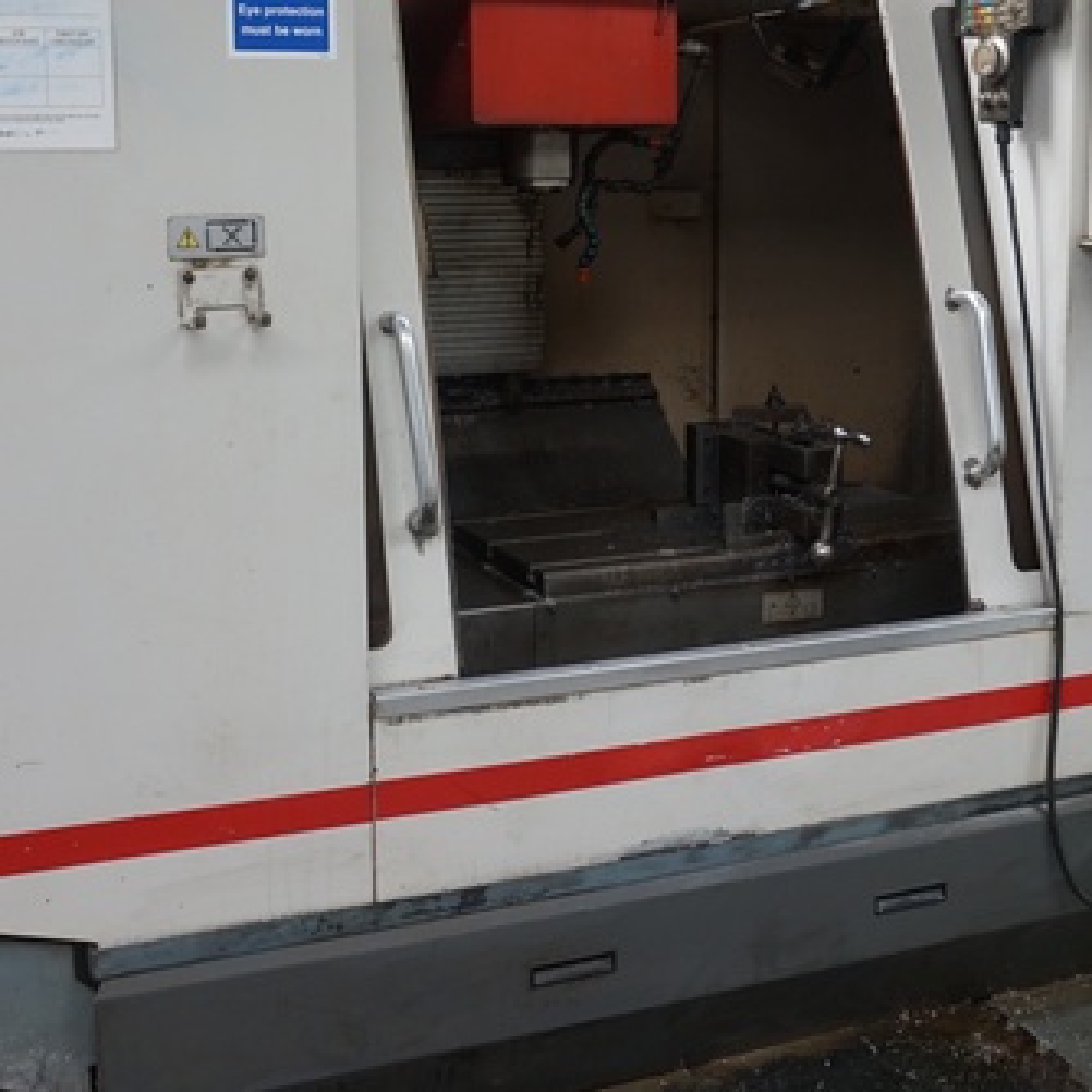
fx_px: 1570
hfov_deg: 38.3
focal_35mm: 44
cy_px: 386
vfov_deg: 38.0
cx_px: 499
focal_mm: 16
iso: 400
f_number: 4
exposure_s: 1/160
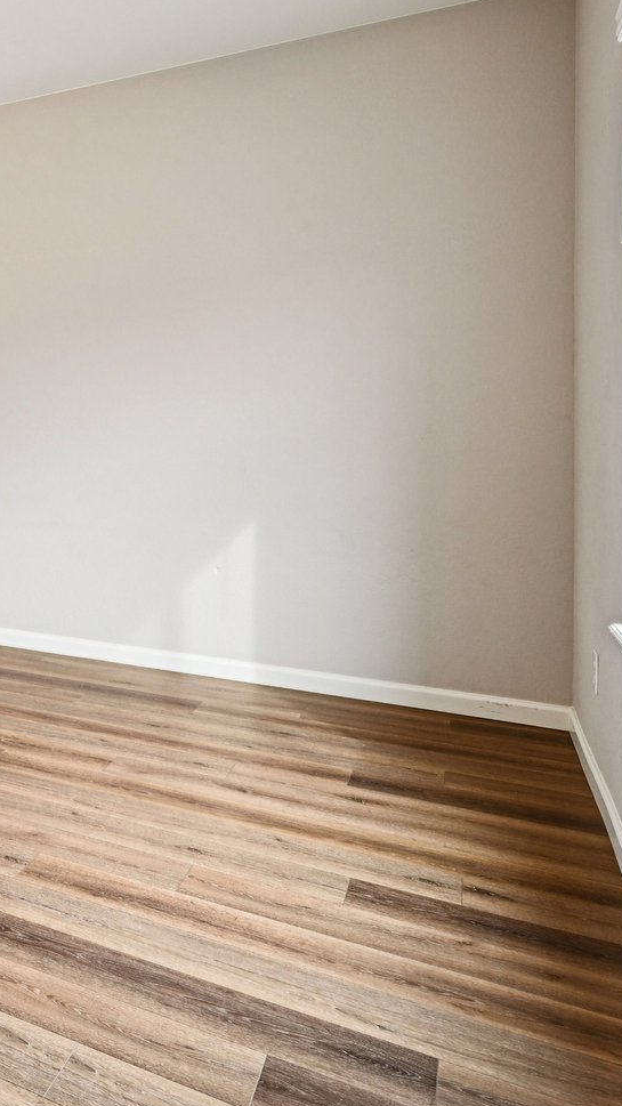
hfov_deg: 26.8
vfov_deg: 61.7
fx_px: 909
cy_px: 410
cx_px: -313
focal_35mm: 31
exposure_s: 1/15
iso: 400
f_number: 11
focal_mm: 14
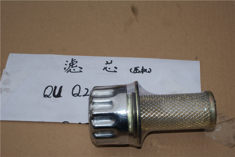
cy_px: 78
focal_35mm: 52
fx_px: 343
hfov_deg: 37.8
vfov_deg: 25.8
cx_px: 118
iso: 100
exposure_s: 1/160
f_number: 10
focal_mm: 35
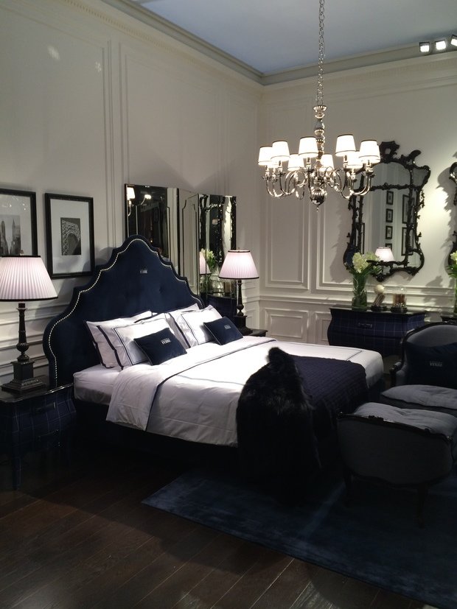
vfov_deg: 60.0
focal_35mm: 30
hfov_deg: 46.8
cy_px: 304
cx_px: 228
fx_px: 528
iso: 80
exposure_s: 1/33
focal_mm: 4.12
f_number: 2.2
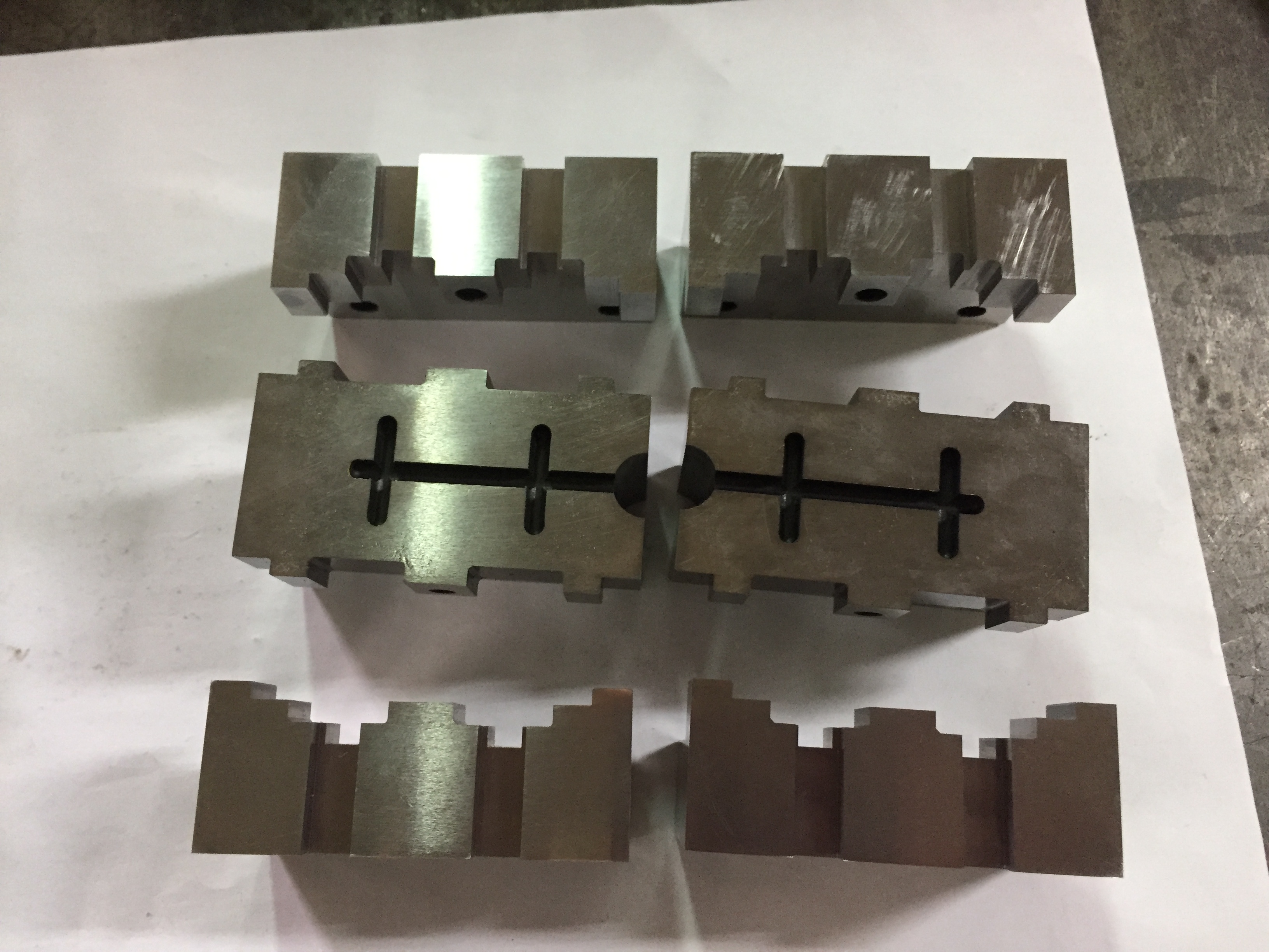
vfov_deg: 48.2
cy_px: 476
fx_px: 1063
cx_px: 634
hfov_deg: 61.7
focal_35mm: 29
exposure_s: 1/30
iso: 160
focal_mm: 4.15
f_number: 2.2
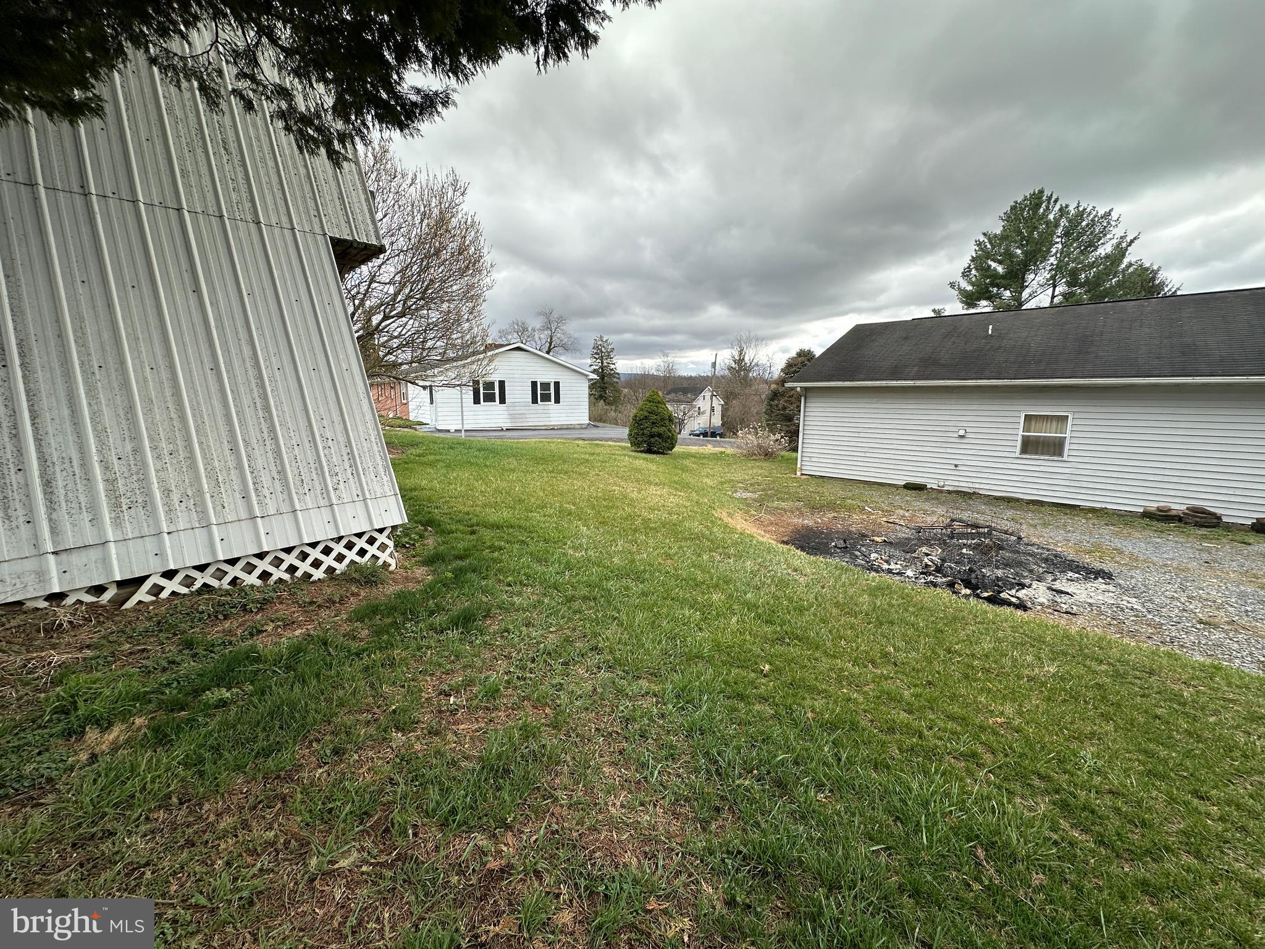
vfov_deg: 85.7
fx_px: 512
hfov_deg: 102.1
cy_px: 474
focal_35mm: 14
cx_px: 632
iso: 40
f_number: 2.2
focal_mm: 2.22
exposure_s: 1/779
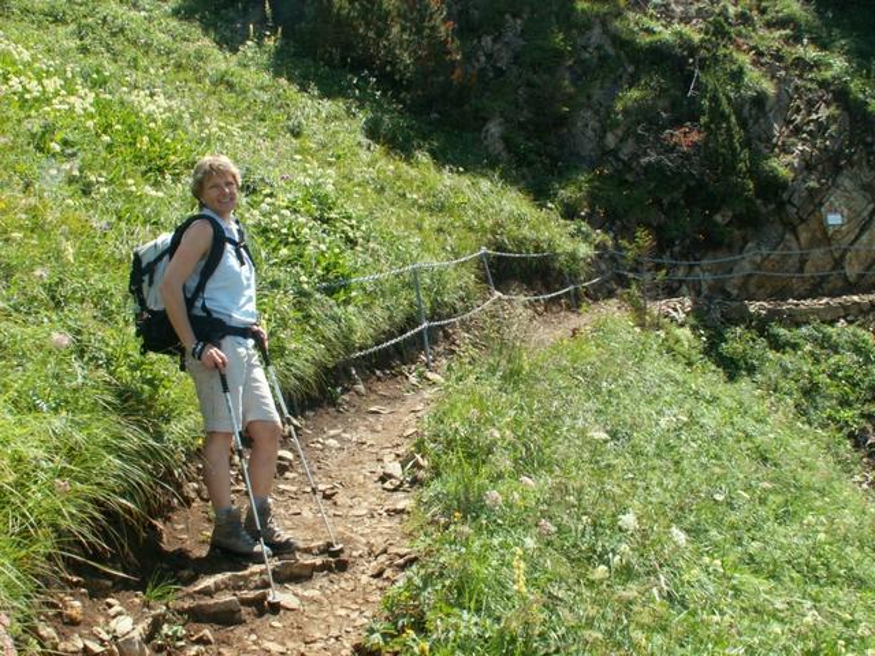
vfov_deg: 40.7
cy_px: 328
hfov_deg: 52.6
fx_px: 885
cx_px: 438
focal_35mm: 35
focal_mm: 5.86
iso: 50
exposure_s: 1/60
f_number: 8
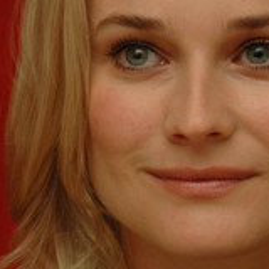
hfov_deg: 3.6
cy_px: 202
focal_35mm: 492
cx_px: 208
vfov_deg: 3.6
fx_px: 4326
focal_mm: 155
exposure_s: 1/400
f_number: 11
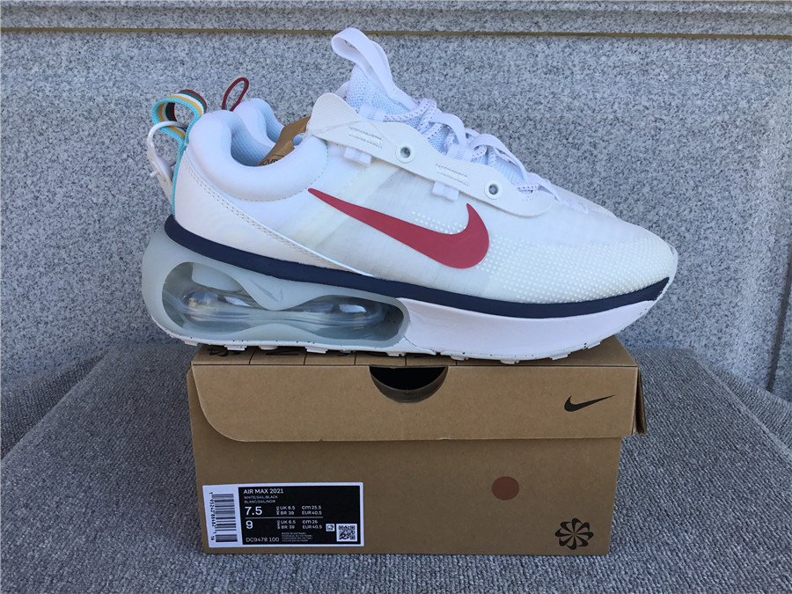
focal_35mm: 31
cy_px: 297
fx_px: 709
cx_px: 396
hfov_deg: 58.4
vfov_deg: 45.4
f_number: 2.4
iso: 25
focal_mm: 3.3
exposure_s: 1/448
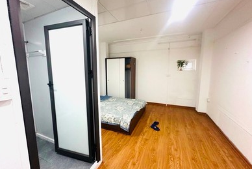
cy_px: 84
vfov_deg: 77.4
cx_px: 125
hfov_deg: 100.4
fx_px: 105
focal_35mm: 15
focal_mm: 2.22
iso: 320
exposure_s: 1/50
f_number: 2.2
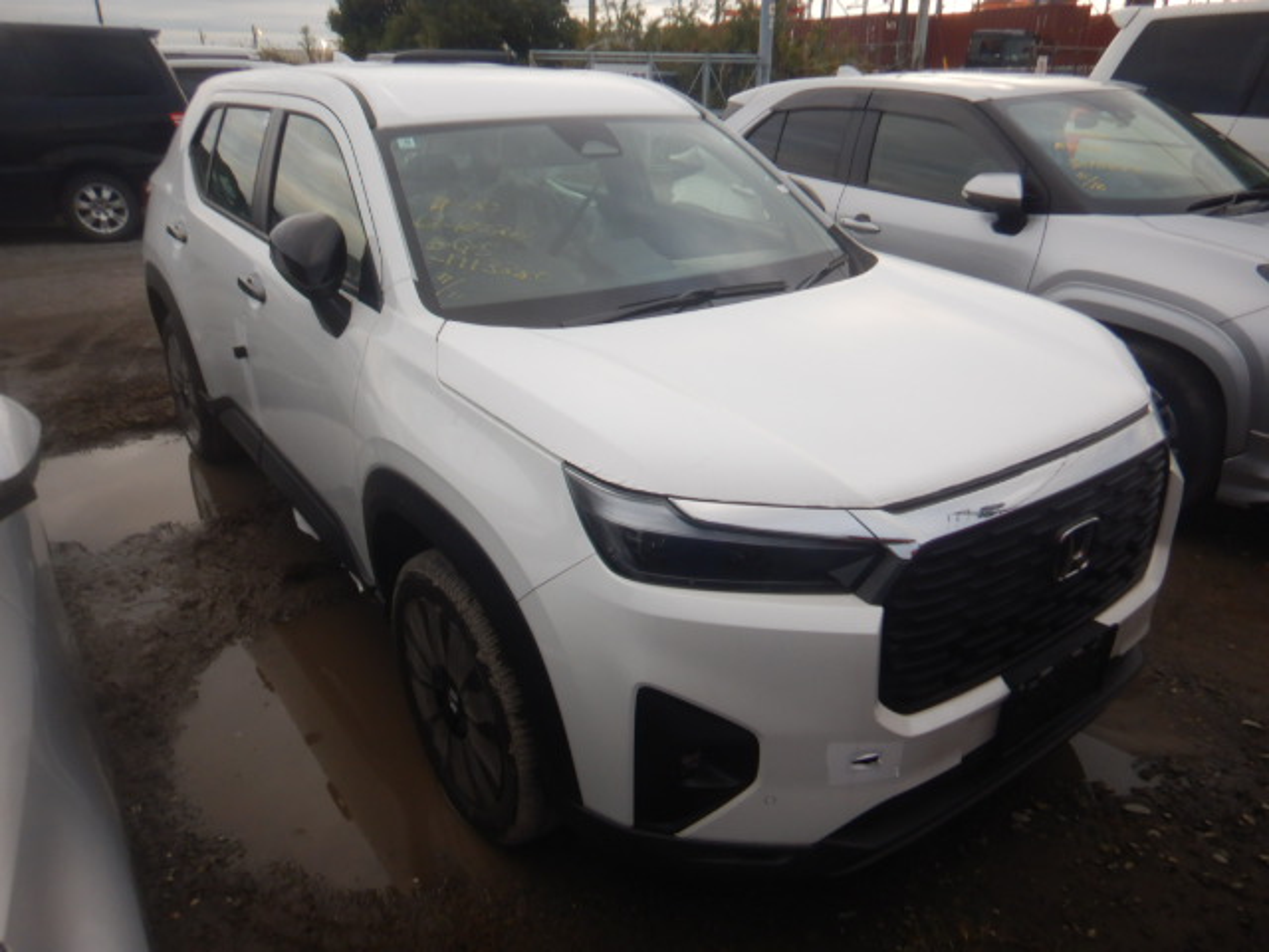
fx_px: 880
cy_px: 476
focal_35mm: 24
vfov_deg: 56.8
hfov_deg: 71.6
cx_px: 634
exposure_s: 1/30
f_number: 2.8
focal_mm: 4.3
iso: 125
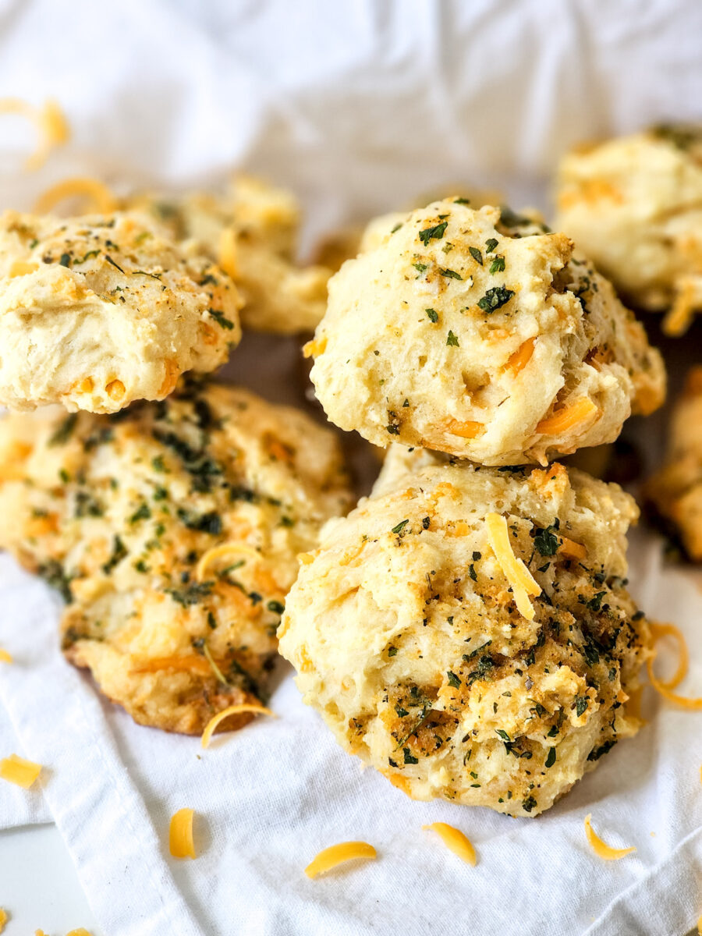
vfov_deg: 28.2
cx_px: 351
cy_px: 468
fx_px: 1866
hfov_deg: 21.3
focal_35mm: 69
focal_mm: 7.9
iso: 40
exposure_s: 1/150
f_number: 2.4
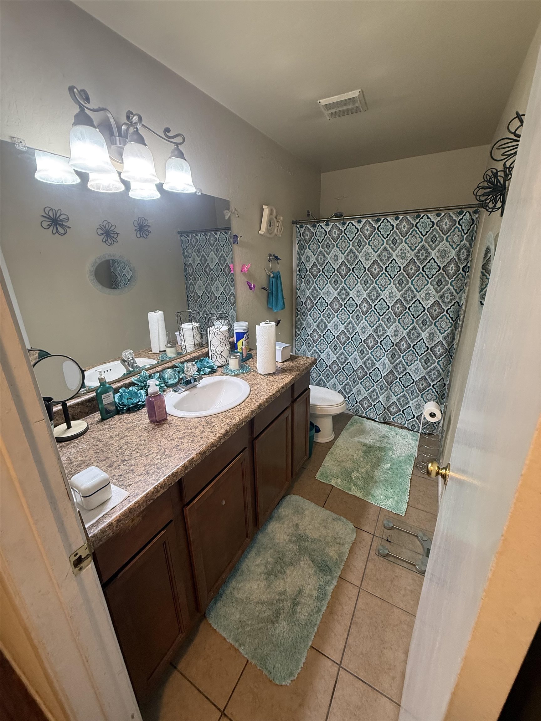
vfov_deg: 102.1
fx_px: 292
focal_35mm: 14
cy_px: 360
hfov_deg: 85.7
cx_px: 270
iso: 200
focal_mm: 2.22
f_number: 2.2
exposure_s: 1/60
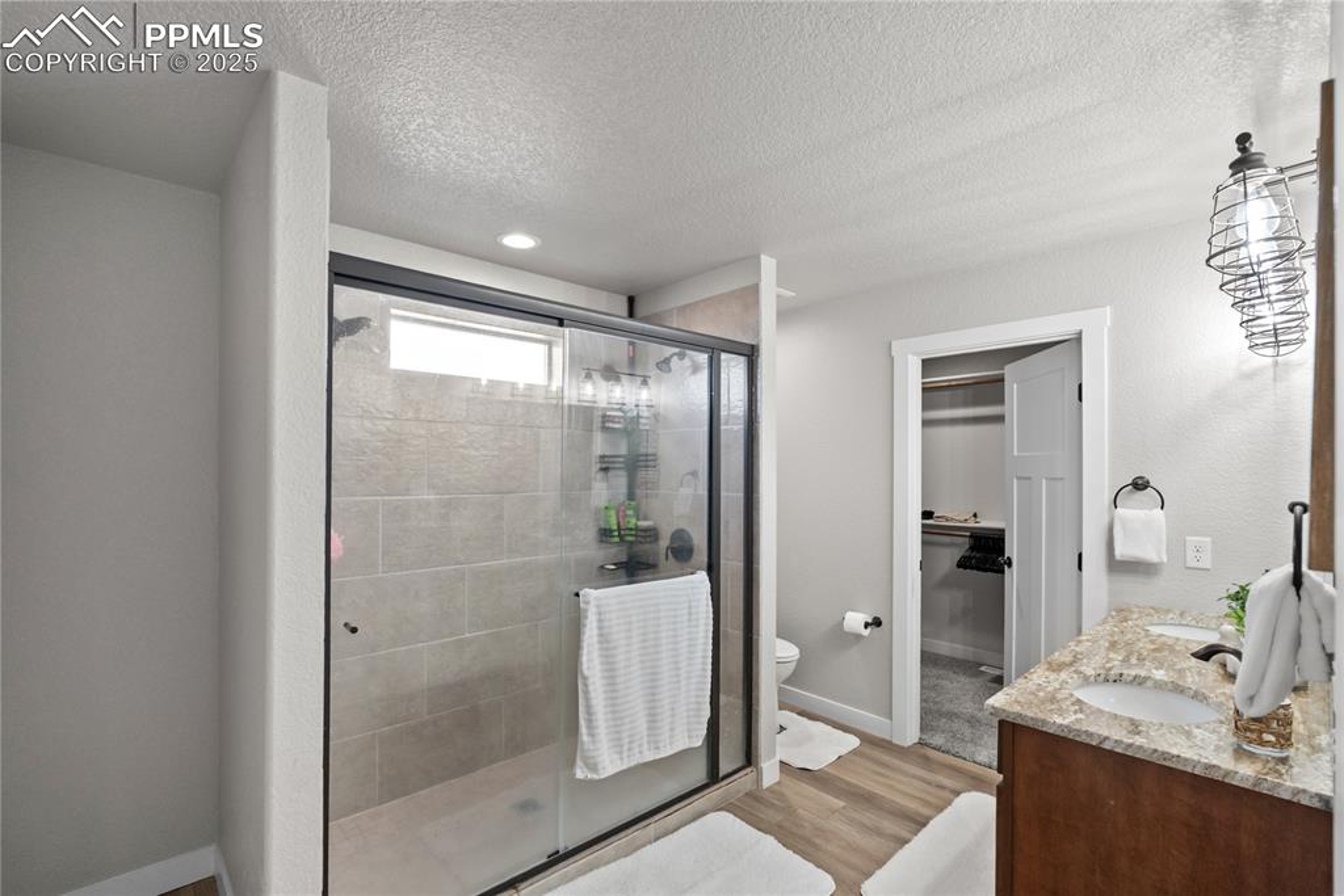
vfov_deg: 72.1
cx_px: 672
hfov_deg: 95.0
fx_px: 616
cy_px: 448
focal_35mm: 16
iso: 1600
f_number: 5.6
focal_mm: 16.5
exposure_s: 1/100
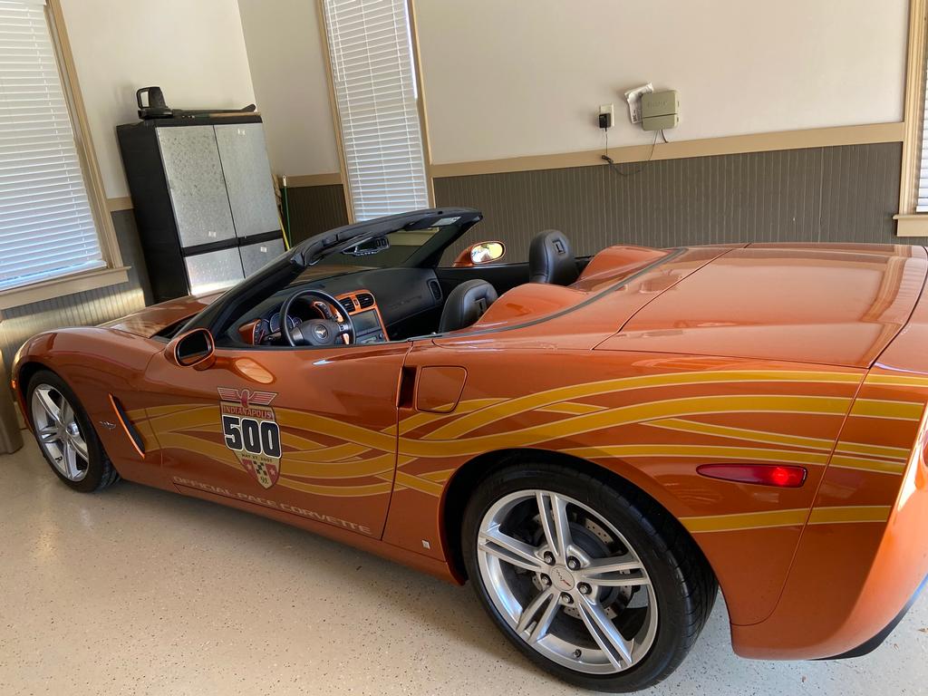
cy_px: 348
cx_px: 464
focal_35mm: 26
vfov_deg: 53.1
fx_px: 697
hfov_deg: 67.3
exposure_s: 1/122
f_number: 1.8
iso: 100
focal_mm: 4.25
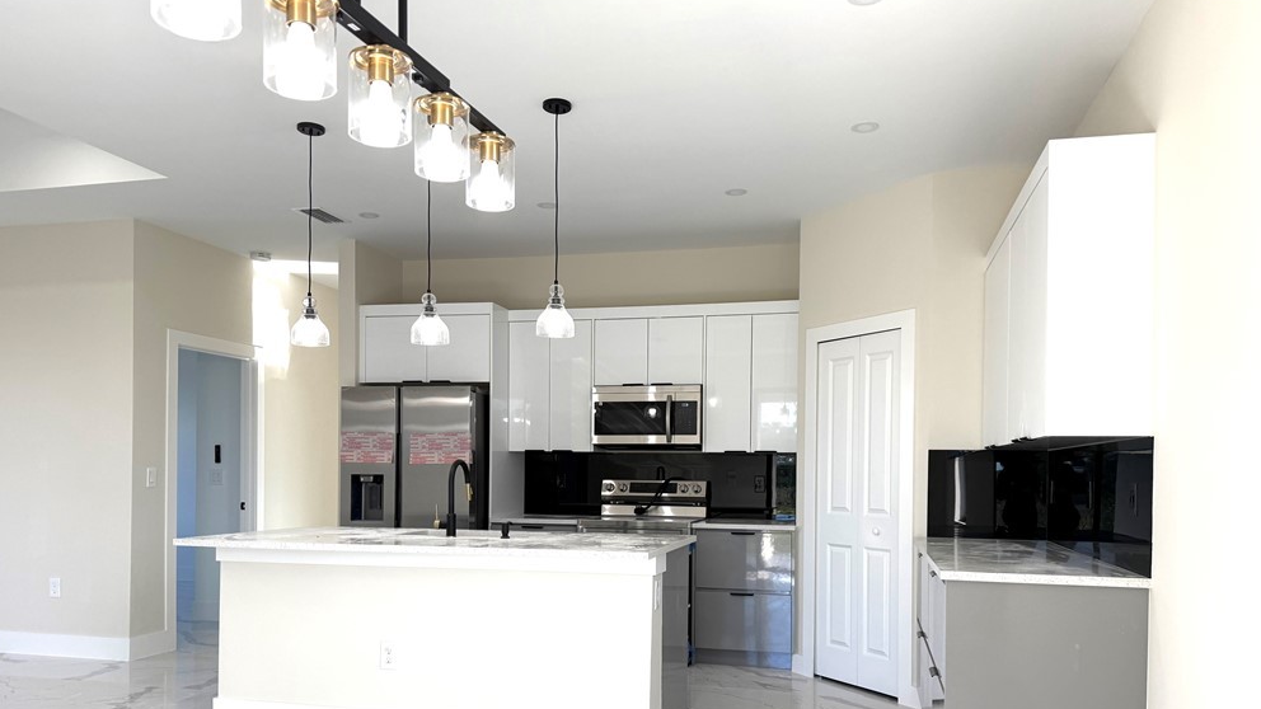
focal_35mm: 27
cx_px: 641
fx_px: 903
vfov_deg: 42.3
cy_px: 471
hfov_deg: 69.9
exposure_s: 1/299
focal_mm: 6.76
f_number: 1.78
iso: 100
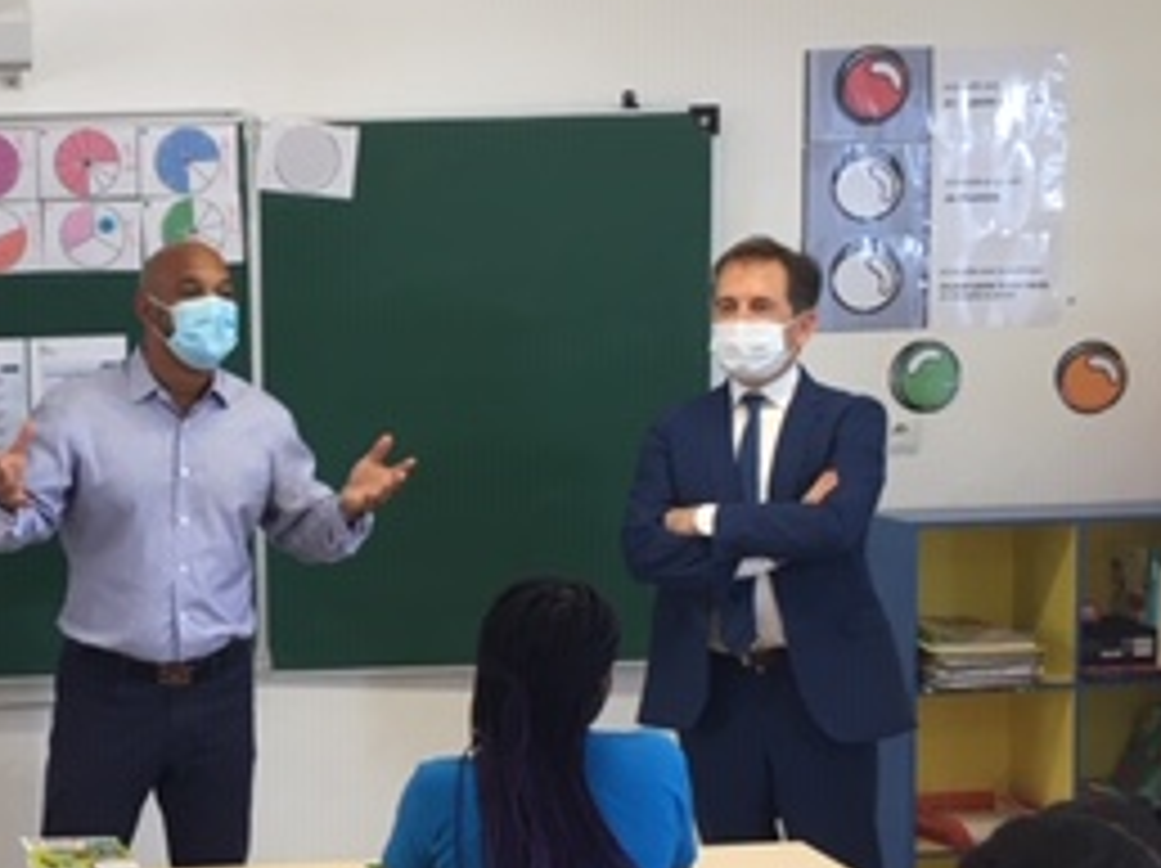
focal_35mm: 72
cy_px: 621
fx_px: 2413
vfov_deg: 20.3
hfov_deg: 26.2
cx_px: 117
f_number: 2.2
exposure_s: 1/33
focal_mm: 4.15
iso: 64
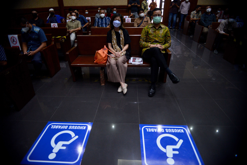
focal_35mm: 22
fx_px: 151
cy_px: 82
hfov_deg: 78.6
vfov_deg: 57.3
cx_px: 124
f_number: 2.8
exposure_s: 1/100
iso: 2500
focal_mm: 22
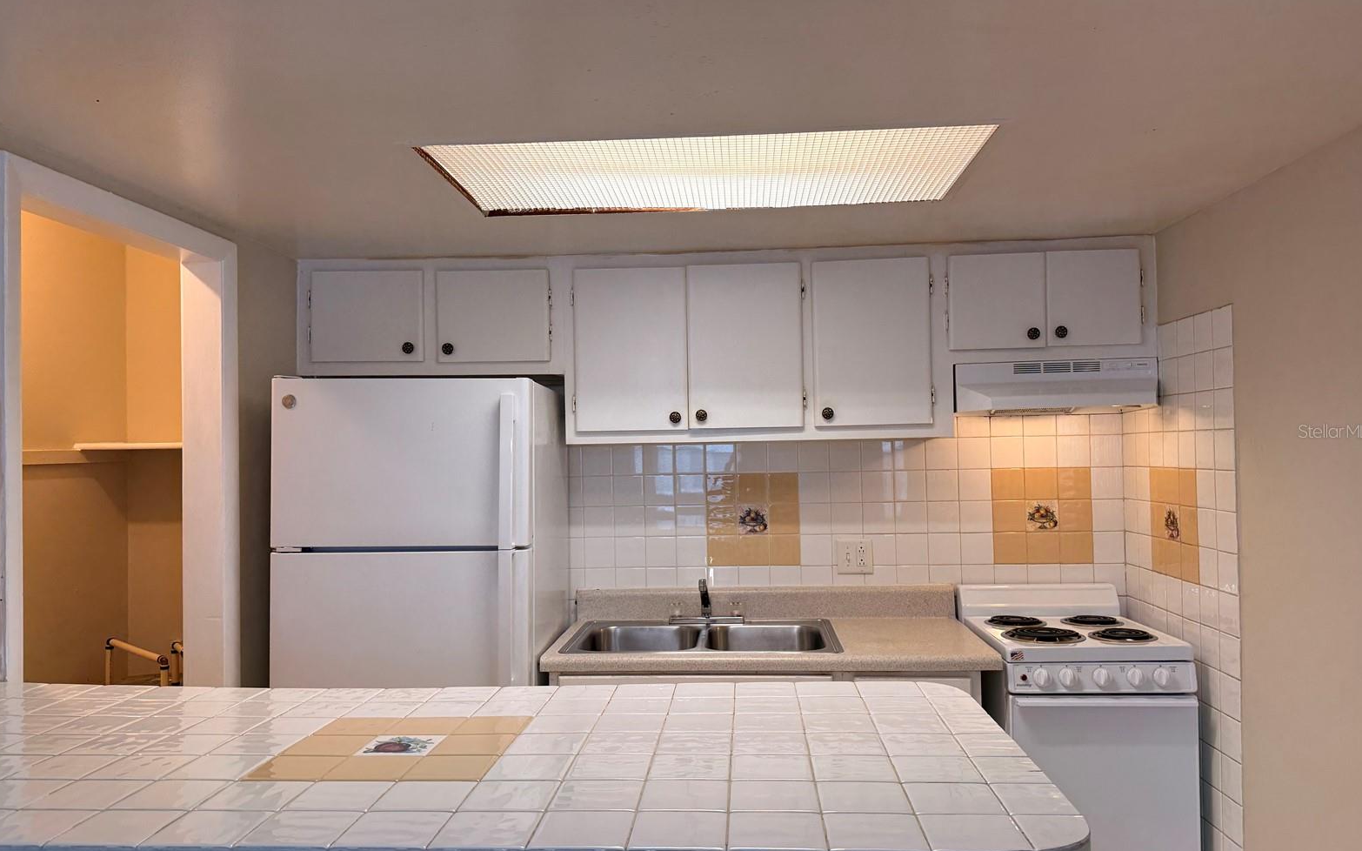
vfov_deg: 47.6
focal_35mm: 26
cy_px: 431
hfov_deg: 70.4
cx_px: 684
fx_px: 965
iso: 160
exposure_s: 1/120
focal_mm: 6.76
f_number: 1.78
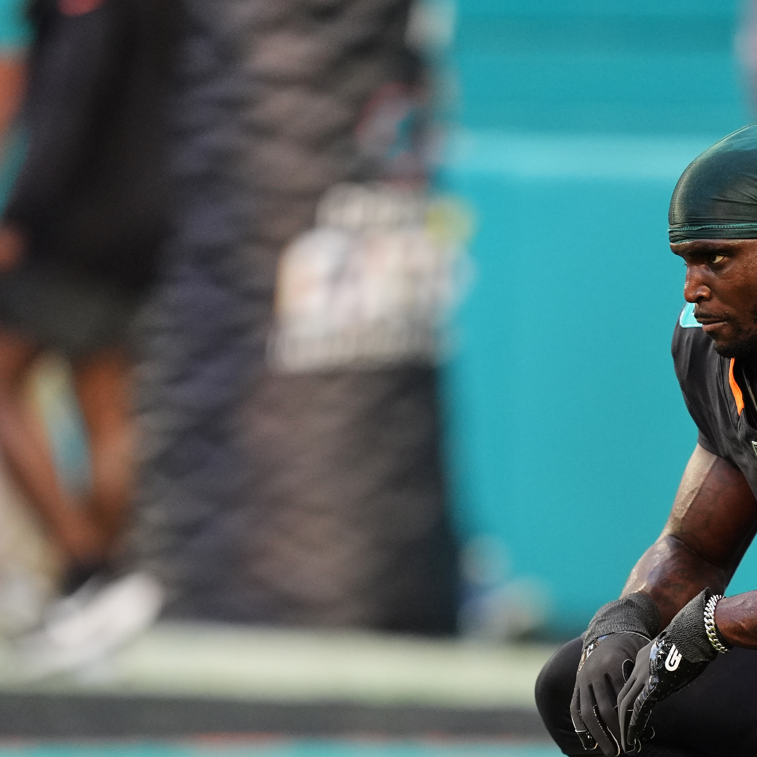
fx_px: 18779
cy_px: 559
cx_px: 525
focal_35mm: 759
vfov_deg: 2.3
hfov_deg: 2.3
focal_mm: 400
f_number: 2.8
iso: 2500
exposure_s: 1/2000
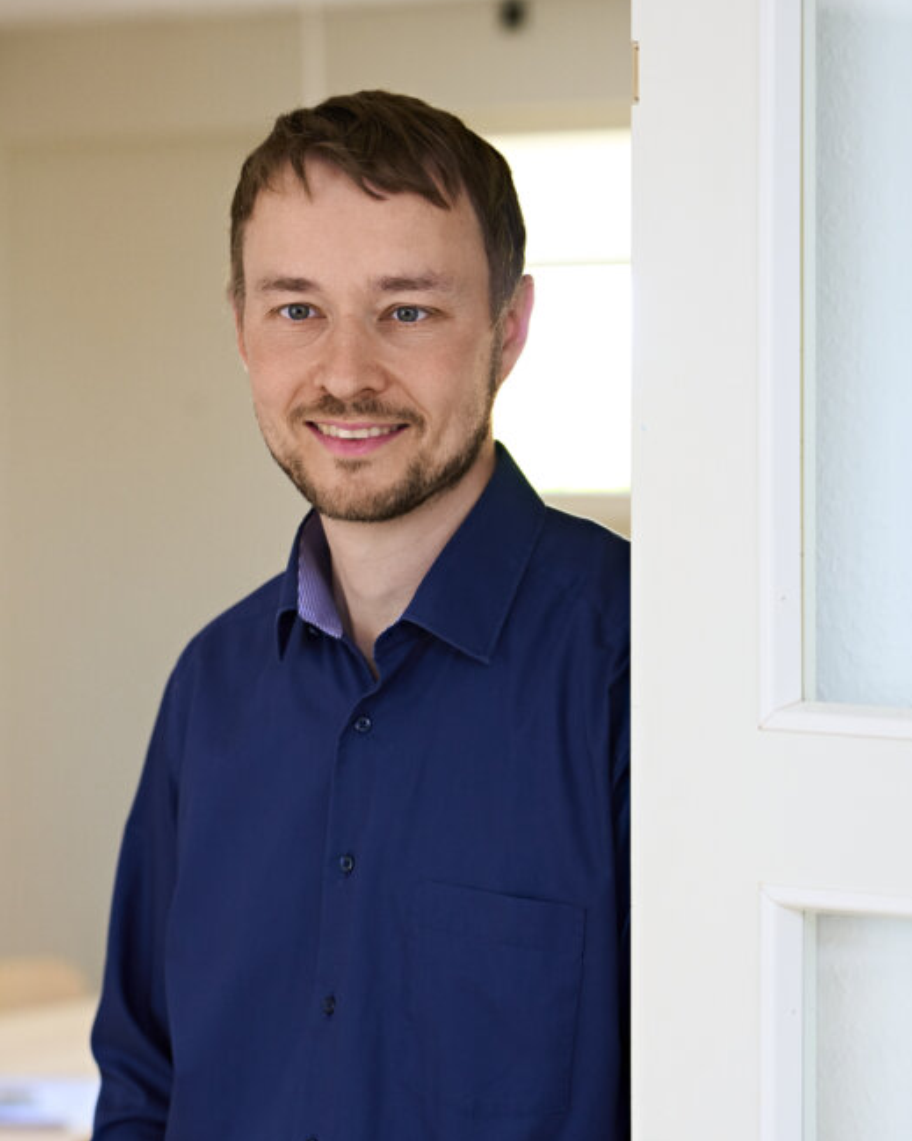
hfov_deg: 12.8
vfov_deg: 16.0
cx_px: 207
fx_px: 4050
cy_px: 553
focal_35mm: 120
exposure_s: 1/160
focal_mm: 81
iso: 800
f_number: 3.2
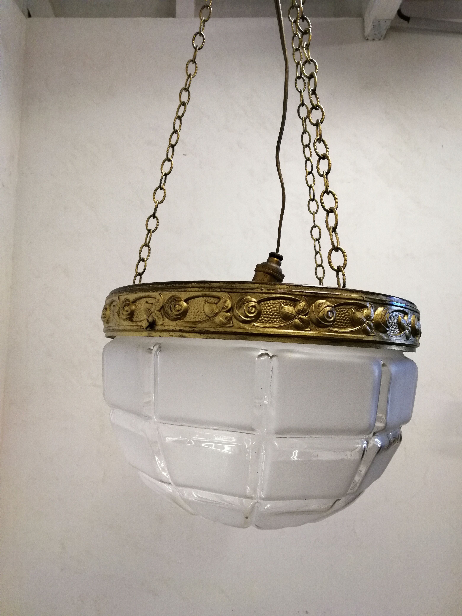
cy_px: 308
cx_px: 231
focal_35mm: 24
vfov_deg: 71.6
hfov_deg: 56.8
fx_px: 427
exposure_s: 1/50
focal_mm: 2.38
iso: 80
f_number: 2.2
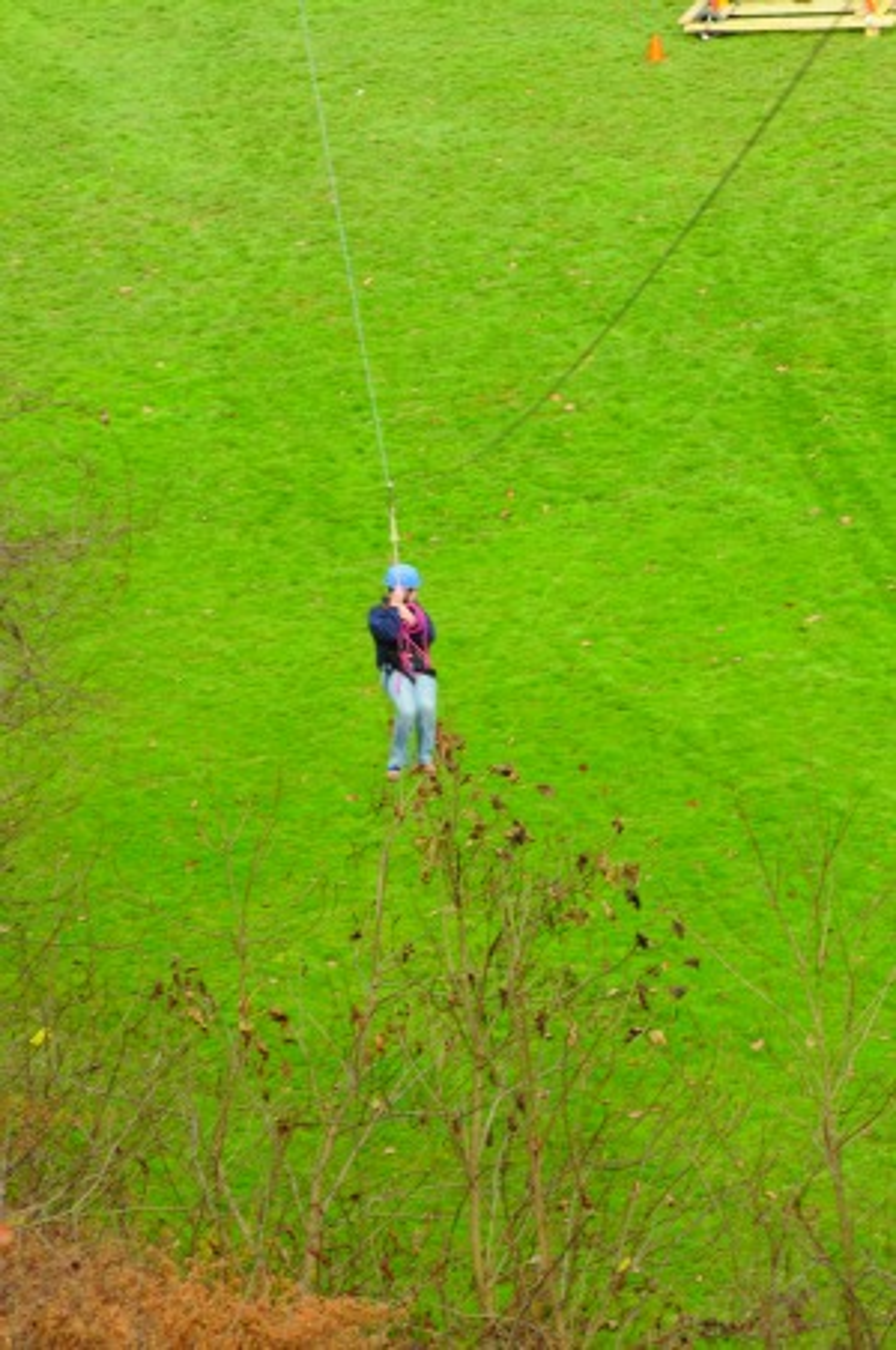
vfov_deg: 6.9
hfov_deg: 4.6
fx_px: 11234
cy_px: 675
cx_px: 448
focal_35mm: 300
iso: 250
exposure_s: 1/125
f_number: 6.3
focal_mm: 200
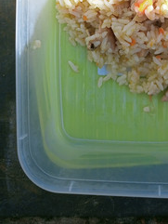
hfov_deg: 25.0
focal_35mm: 58
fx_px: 375
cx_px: 122
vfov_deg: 31.0
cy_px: 5
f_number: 1.8
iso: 112
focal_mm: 4.69
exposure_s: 1/1587
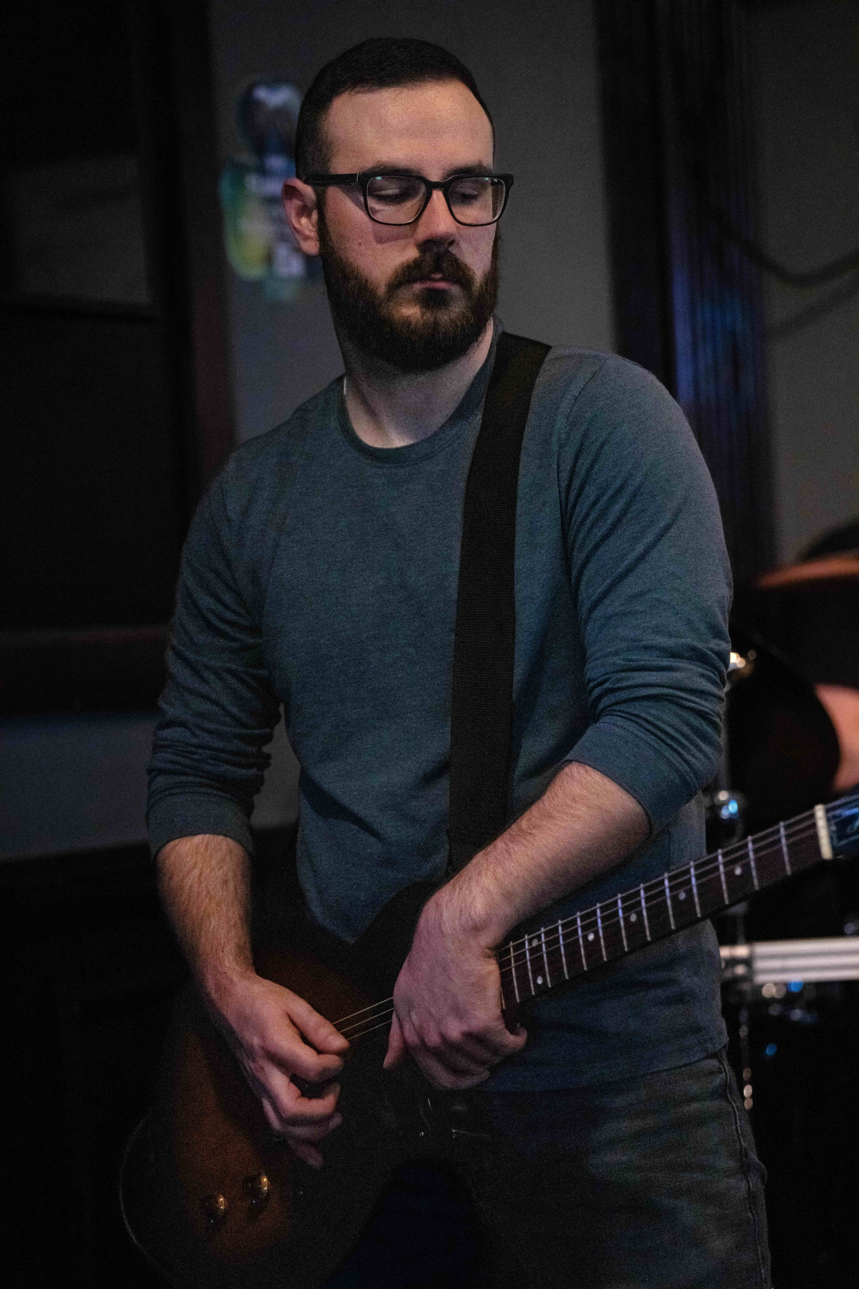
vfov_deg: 20.2
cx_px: 430
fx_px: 3615
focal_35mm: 101
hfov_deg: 13.6
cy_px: 644
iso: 10000
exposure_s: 1/200
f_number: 2.8
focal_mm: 101
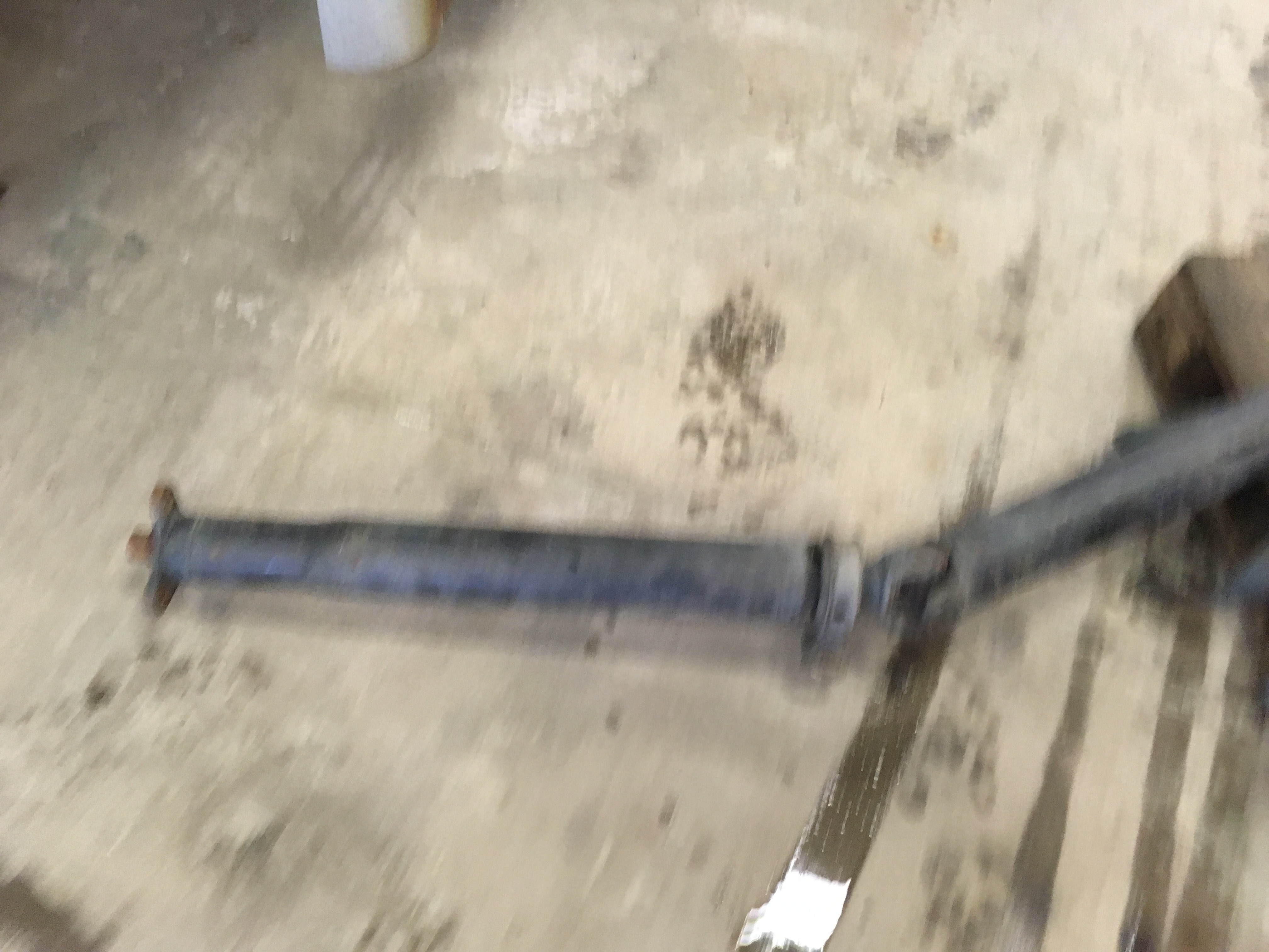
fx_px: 1063
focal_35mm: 29
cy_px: 476
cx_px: 634
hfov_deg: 61.7
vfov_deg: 48.2
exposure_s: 1/20
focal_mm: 4.15
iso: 200
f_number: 2.2
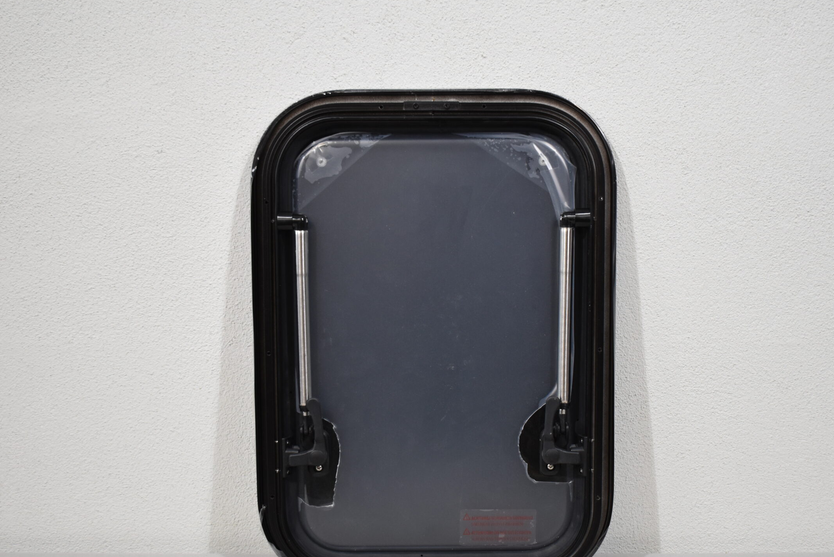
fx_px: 1251
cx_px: 450
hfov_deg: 36.8
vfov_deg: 25.0
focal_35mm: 54
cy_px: 329
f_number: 4.2
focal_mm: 30
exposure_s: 1/200
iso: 800
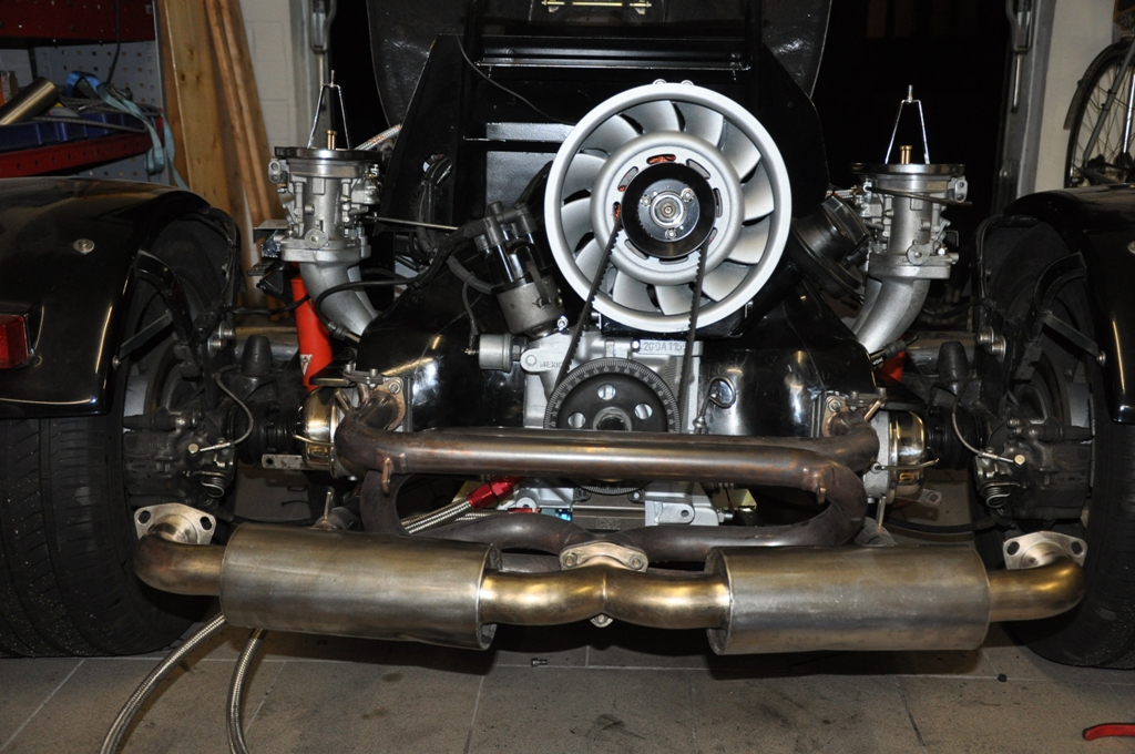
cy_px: 377
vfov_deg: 31.8
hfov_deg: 46.5
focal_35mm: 42
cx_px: 568
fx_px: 1322
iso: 800
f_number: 4
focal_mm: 28
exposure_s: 1/60
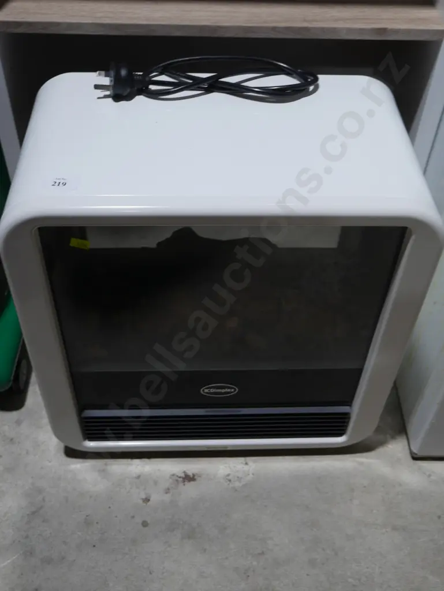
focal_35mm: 40
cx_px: 222
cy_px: 296
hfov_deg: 36.0
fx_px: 684
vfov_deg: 46.8
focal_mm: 20
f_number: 4.4
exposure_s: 1/80
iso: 200
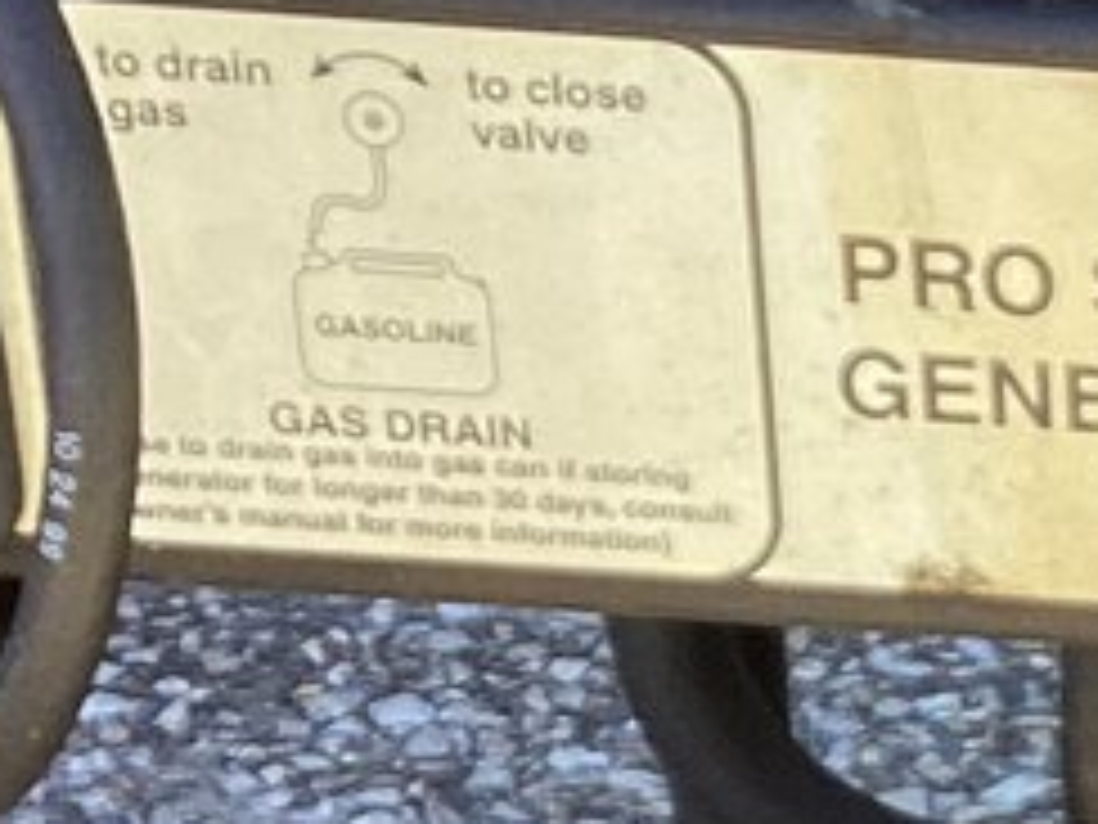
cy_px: 1204
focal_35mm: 192
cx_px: 2333
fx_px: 6090
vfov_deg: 7.6
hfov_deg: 9.5
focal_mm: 3.3
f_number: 2.4
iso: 32
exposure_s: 1/100
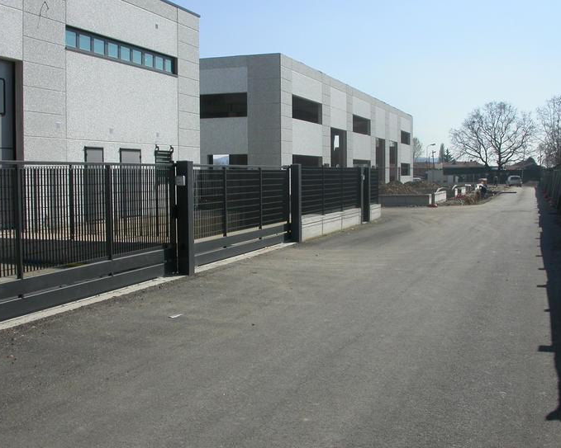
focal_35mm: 41
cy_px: 218
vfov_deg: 36.5
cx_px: 272
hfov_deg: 44.8
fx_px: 681
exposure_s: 1/576
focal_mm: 7.85
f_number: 7.5
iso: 100
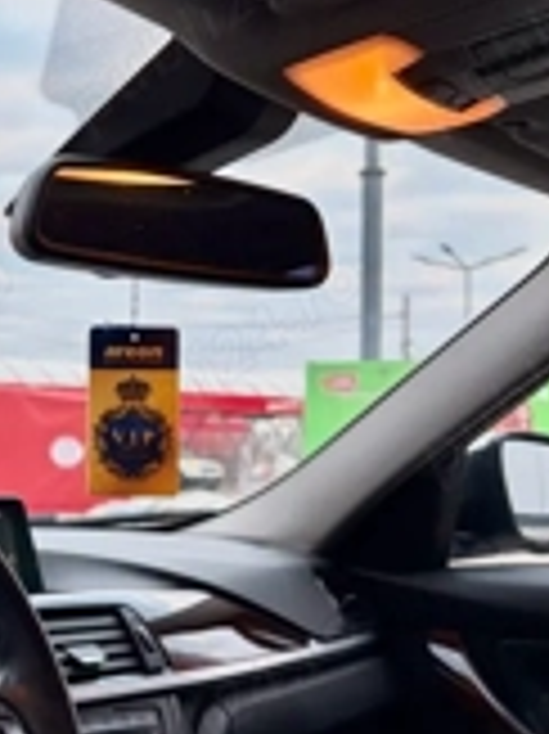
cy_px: 423
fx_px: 1355
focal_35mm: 64
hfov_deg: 21.8
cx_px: -45
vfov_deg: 30.2
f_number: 1.6
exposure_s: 1/80
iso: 50
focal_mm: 5.96
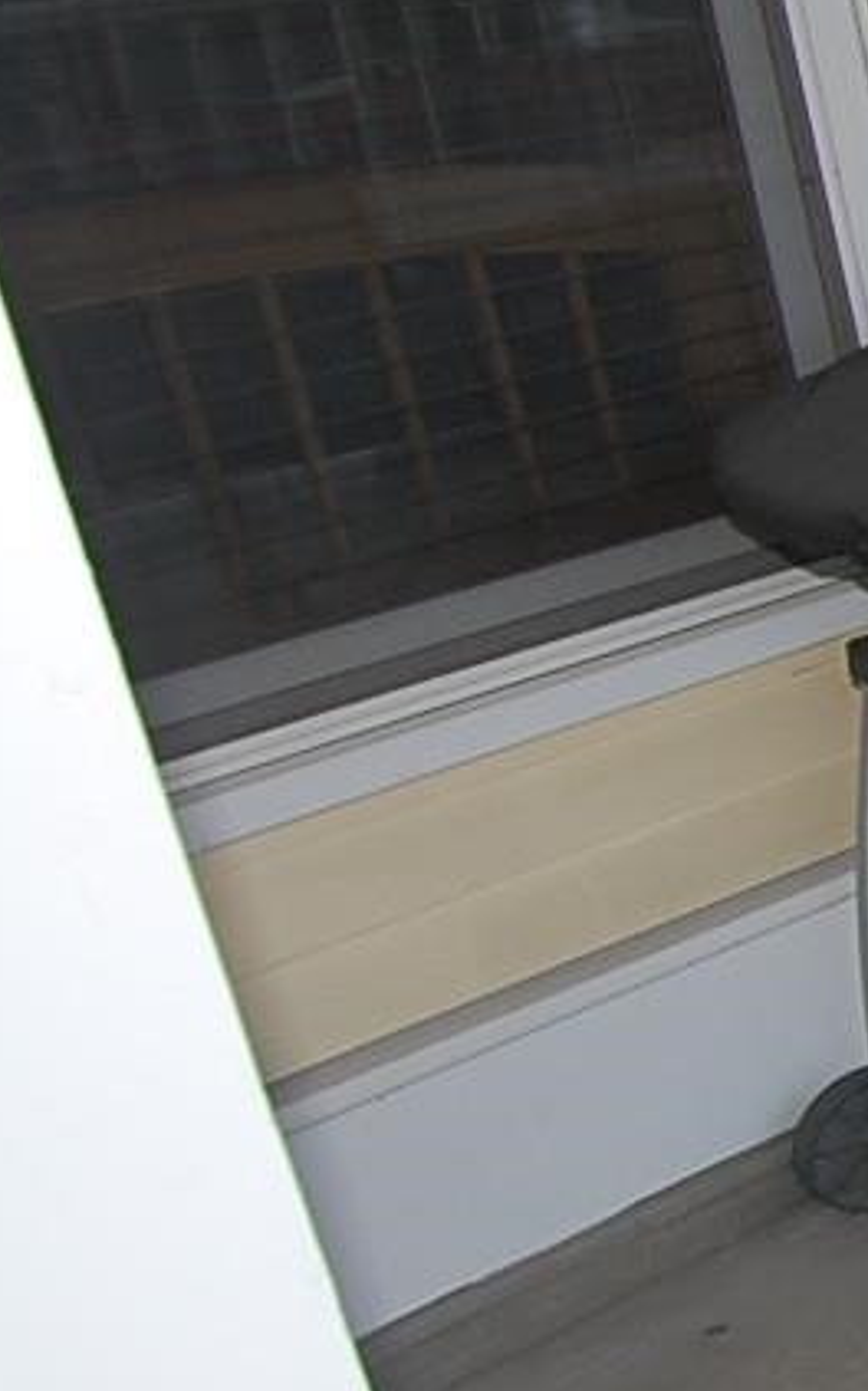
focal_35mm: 60
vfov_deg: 33.8
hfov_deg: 12.6
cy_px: 467
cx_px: 2397
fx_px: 2266
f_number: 7.1
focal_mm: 11
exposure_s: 1/200
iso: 400
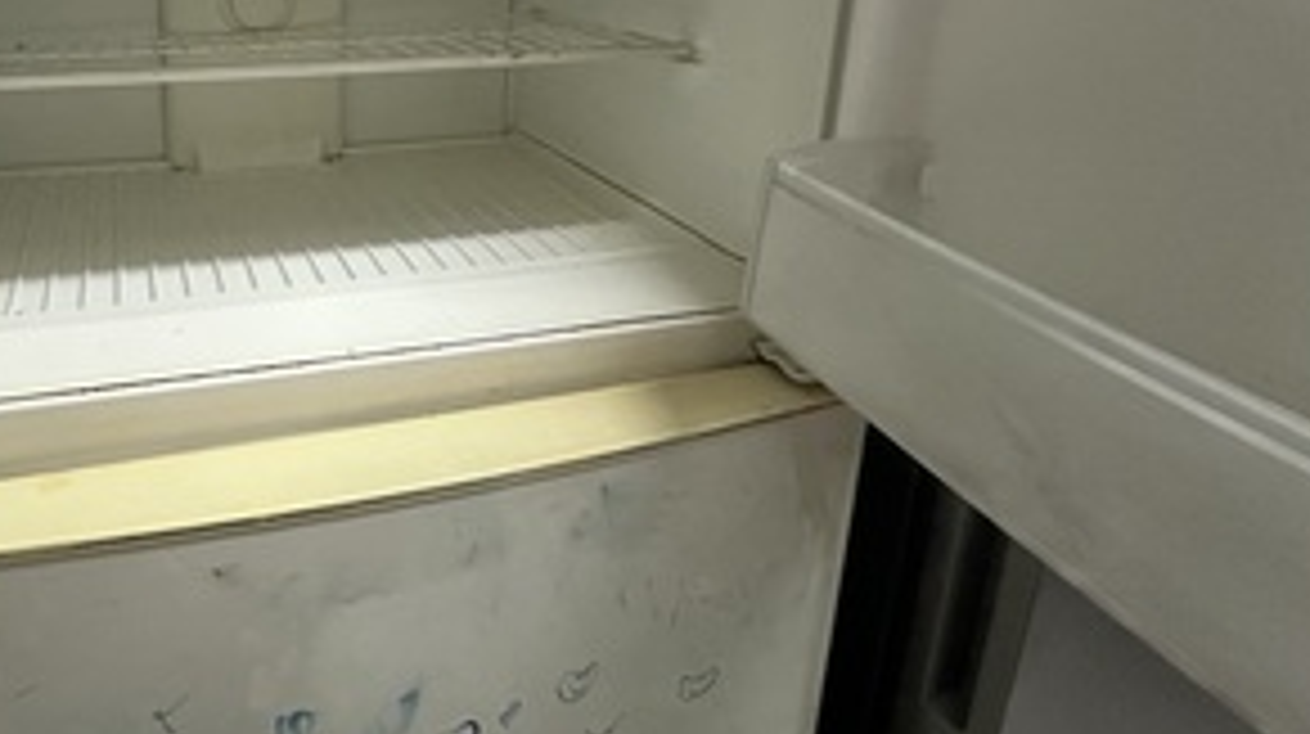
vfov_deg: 43.5
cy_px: 74
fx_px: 833
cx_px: 317
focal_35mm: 24
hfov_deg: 70.9
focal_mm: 2.22
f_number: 2.2
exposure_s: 1/60
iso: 1000
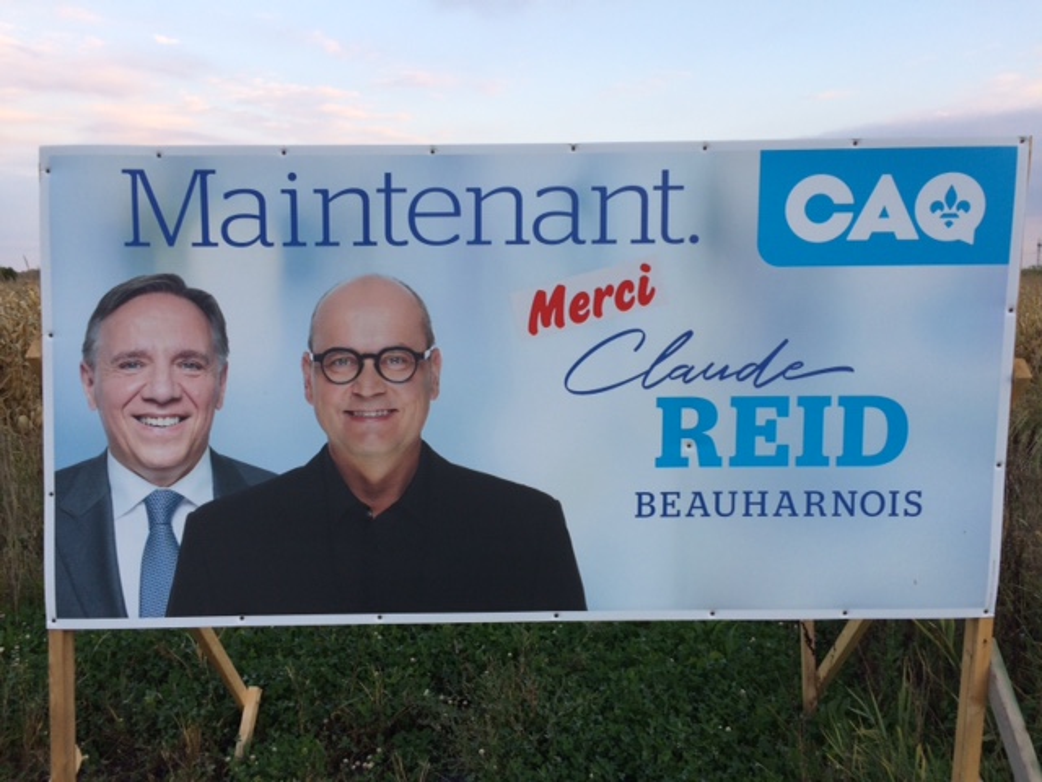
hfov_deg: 61.7
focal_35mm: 29
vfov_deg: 48.2
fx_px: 873
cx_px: 521
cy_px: 391
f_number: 2.2
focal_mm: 4.15
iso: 32
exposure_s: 1/229
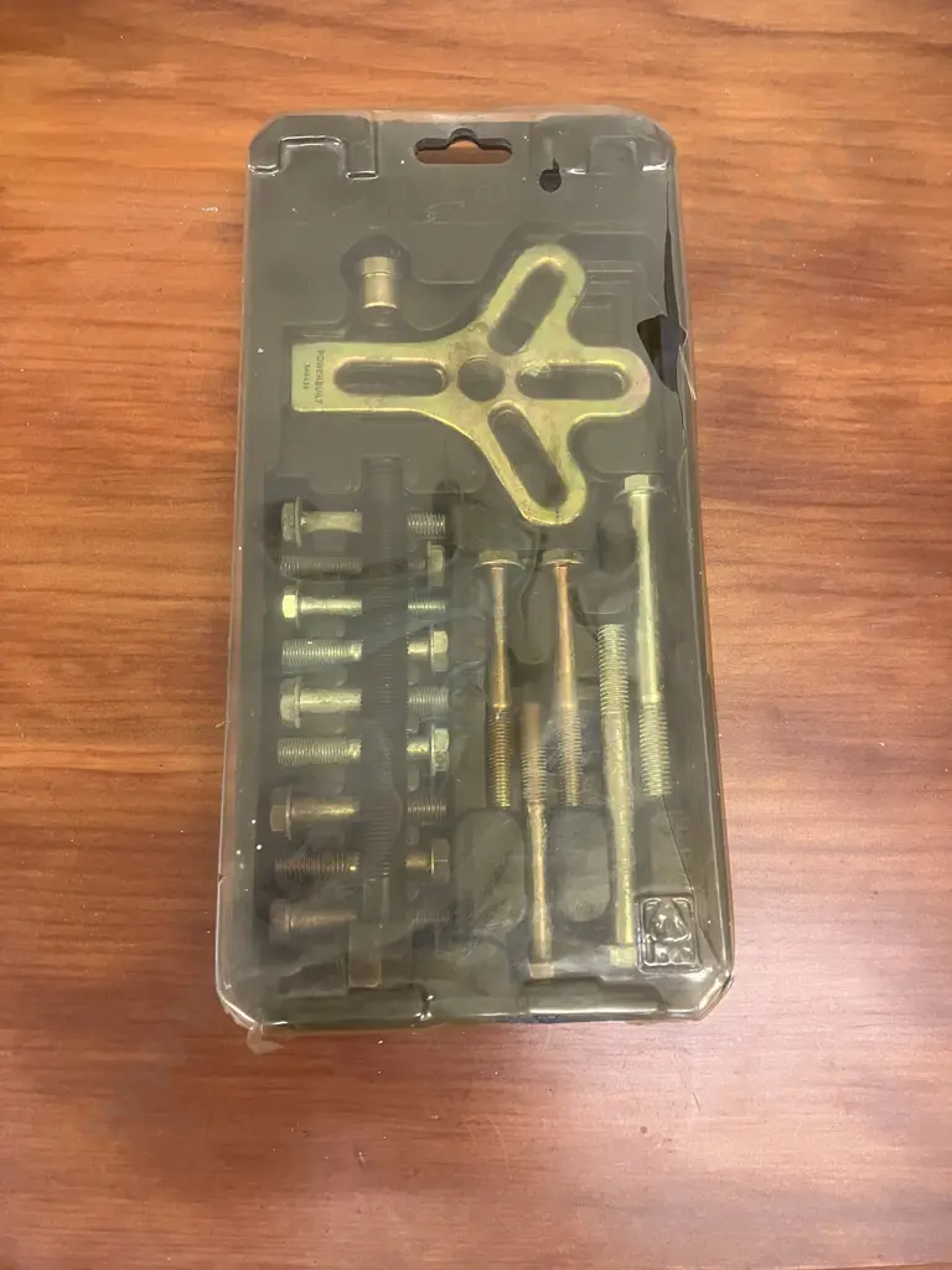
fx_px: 1027
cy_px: 635
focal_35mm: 28
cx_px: 476
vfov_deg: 63.4
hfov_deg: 49.7
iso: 320
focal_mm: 3.99
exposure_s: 1/50
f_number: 1.8
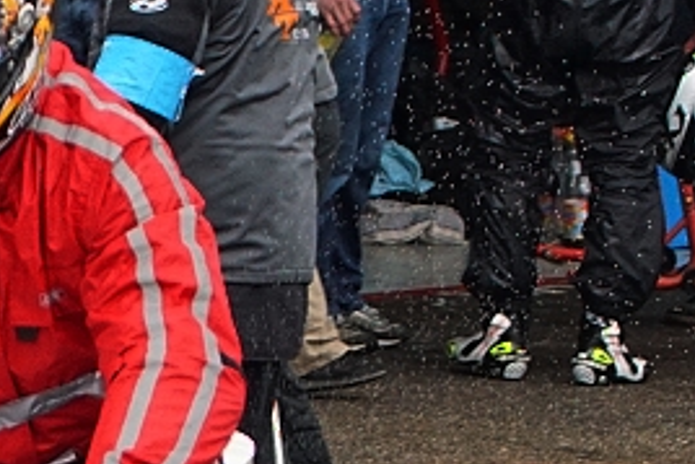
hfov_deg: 3.8
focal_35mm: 536
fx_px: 10360
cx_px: -54
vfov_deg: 2.6
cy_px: 499
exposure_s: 1/640
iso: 800
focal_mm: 75
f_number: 5
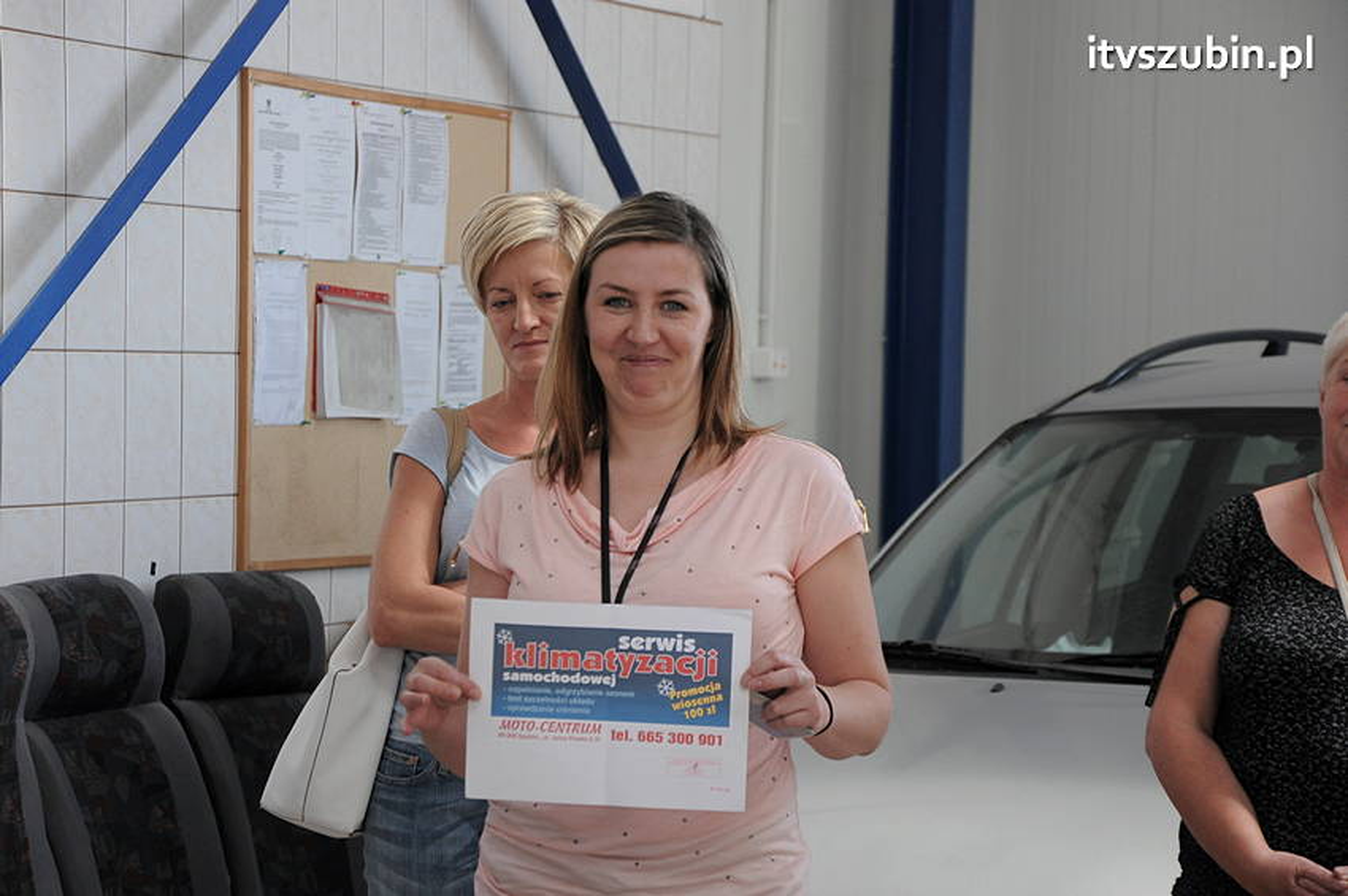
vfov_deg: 11.4
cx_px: 674
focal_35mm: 120
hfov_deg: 17.1
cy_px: 448
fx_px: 4489
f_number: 5.6
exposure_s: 1/160
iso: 800
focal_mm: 80
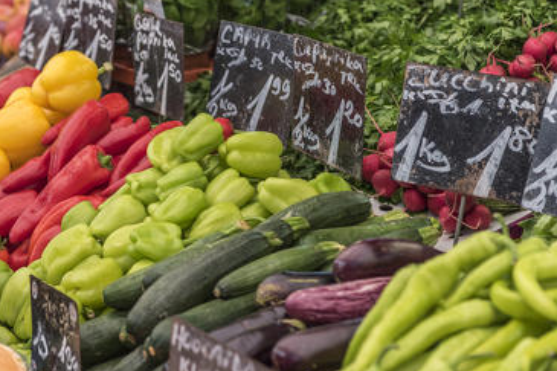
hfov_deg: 17.7
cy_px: 217
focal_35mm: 115
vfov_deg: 11.9
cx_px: 149
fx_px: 1778
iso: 400
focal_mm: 70
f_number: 4
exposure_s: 1/60
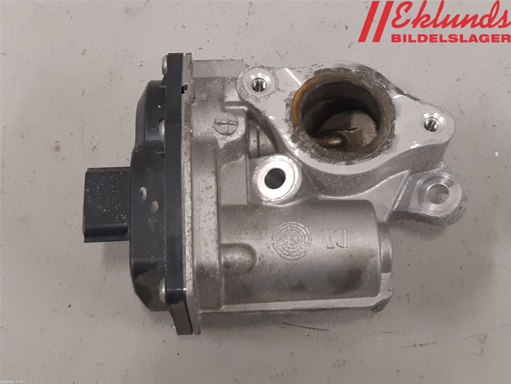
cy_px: 192
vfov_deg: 53.1
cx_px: 256
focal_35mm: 26
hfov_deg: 67.3
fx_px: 384
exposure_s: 1/50
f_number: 1.7
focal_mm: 3.93
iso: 160
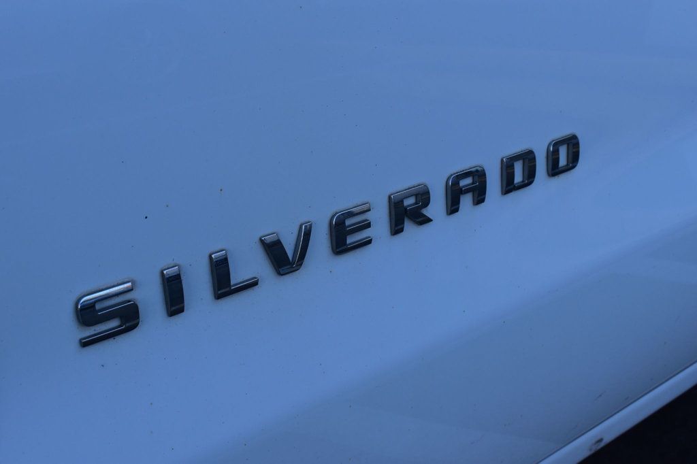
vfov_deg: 28.1
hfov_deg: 41.1
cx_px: 348
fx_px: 929
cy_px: 232
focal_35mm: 48
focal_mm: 32
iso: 400
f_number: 10
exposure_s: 1/200
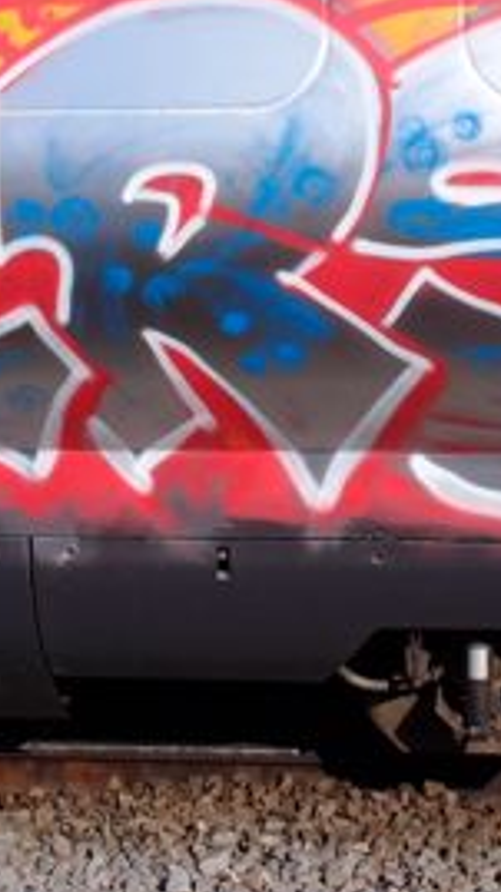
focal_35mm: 77
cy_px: 343
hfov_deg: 15.6
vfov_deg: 27.5
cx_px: 352
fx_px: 1821
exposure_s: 1/1000
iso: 100
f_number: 4.5
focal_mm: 8.16
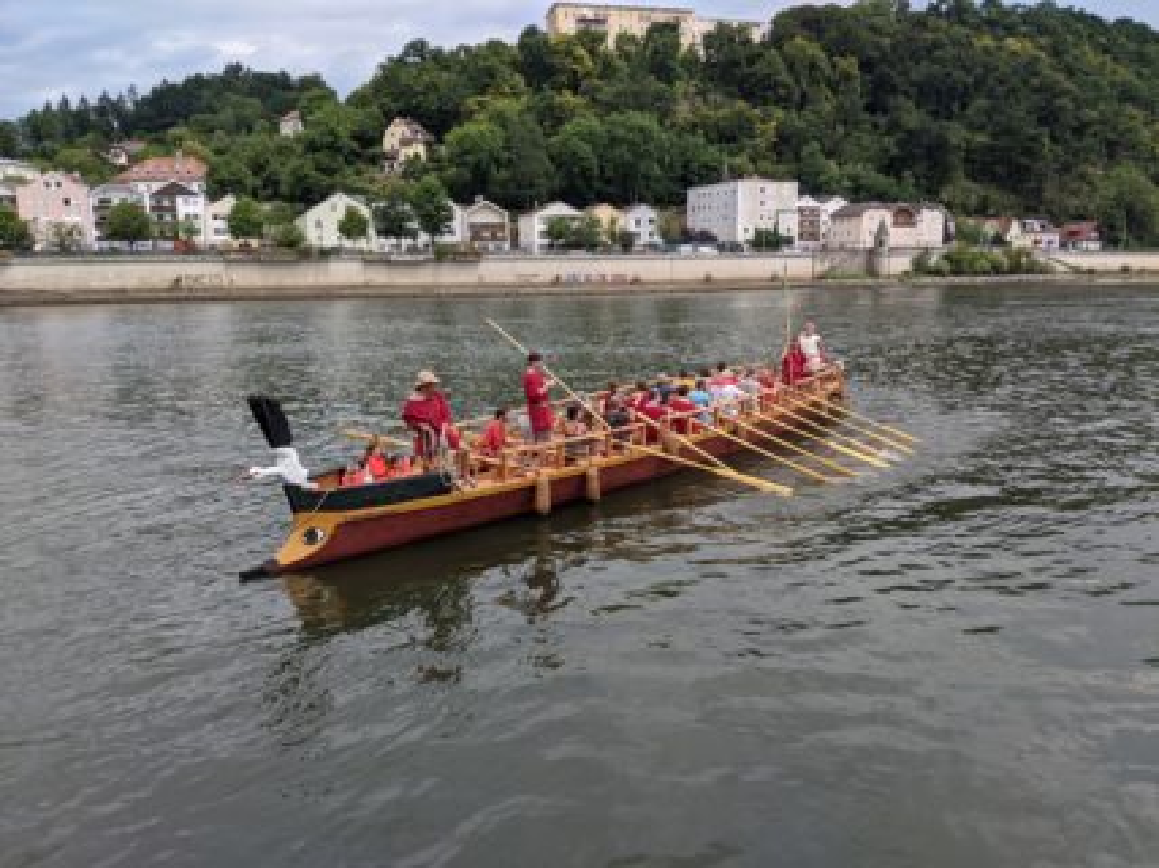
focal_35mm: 27
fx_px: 904
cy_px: 434
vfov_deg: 51.3
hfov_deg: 65.3
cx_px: 580
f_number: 1.8
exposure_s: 1/3344
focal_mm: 4.44
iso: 52
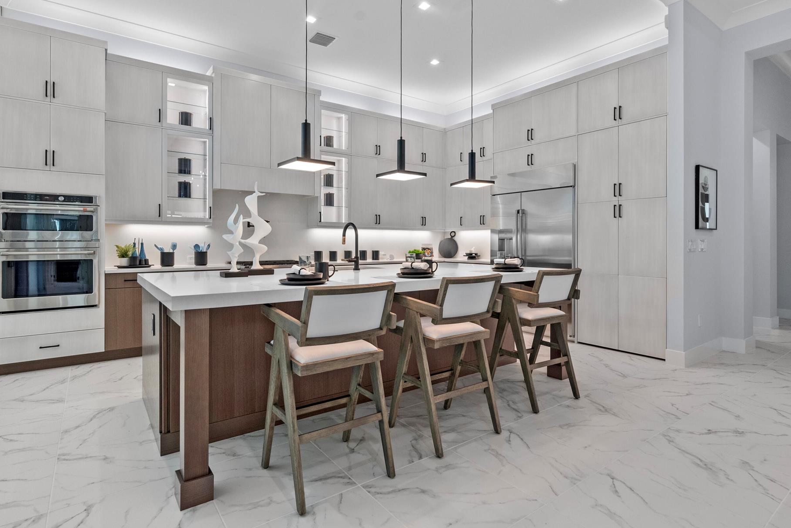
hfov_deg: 89.9
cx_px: 376
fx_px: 396
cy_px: 247
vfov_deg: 67.4
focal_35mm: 18
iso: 1600
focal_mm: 16
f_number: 8
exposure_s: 1/13
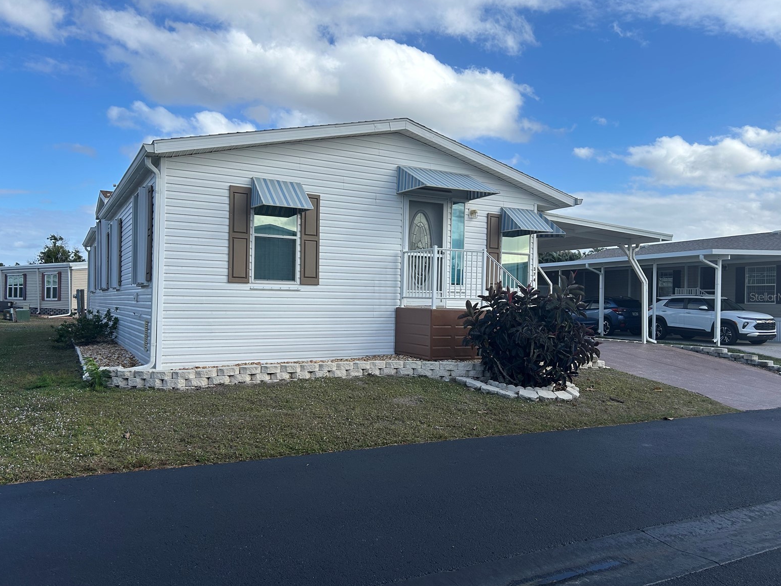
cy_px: 297
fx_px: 609
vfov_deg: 51.4
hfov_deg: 65.3
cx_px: 392
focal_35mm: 27
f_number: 1.5
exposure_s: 1/3571
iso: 50
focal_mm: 5.7
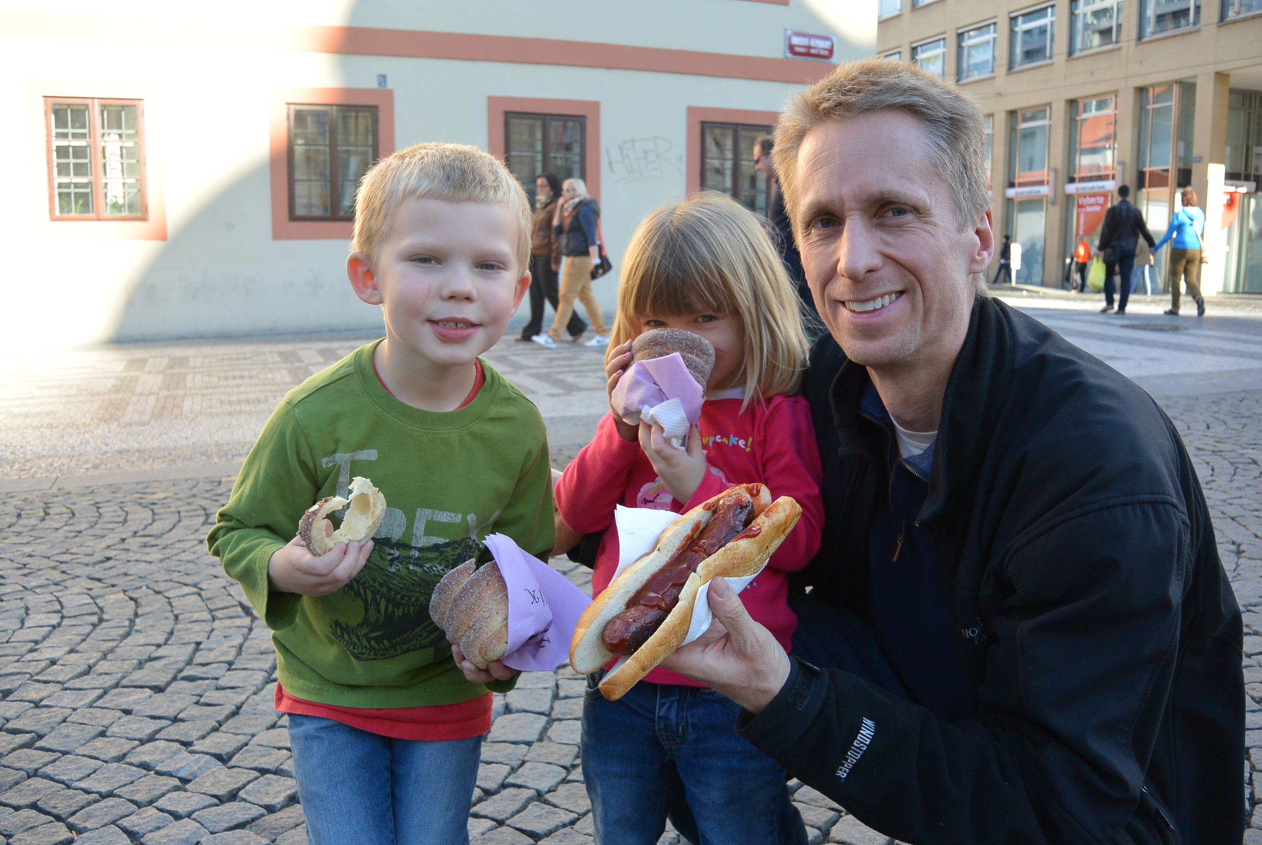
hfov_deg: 63.6
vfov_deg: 45.1
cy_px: 422
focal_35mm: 29
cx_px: 631
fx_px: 1018
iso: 200
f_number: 3.5
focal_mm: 11
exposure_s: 1/400
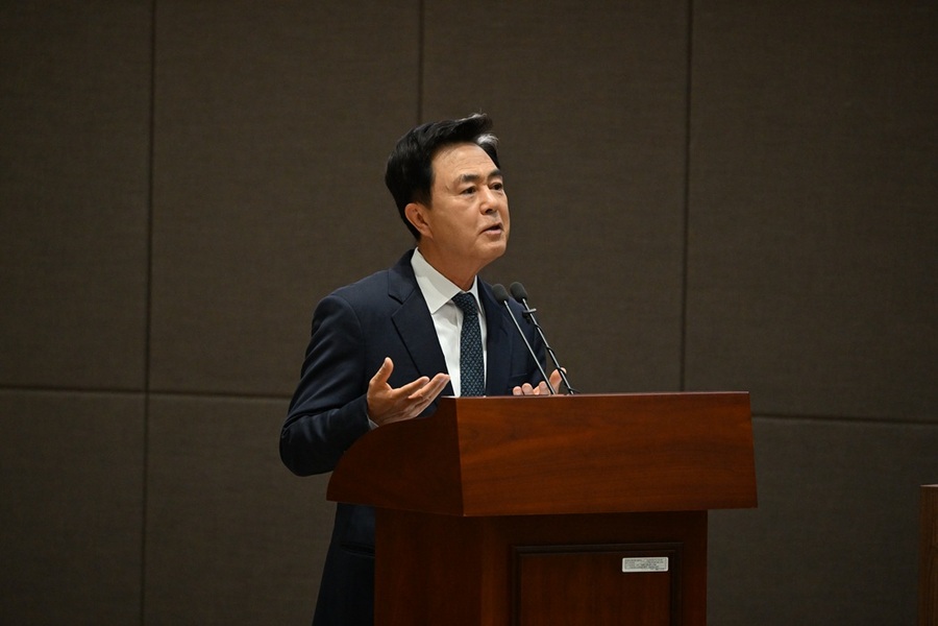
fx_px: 10421
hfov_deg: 5.2
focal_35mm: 400
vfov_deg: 3.4
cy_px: 313
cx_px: 469
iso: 4000
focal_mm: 400
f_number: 6.3
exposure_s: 1/400
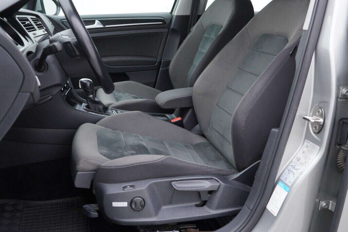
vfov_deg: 36.9
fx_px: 348
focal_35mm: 36
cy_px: 116
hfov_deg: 53.1
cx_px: 174
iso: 125
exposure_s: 1/40
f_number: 2.8
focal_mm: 24
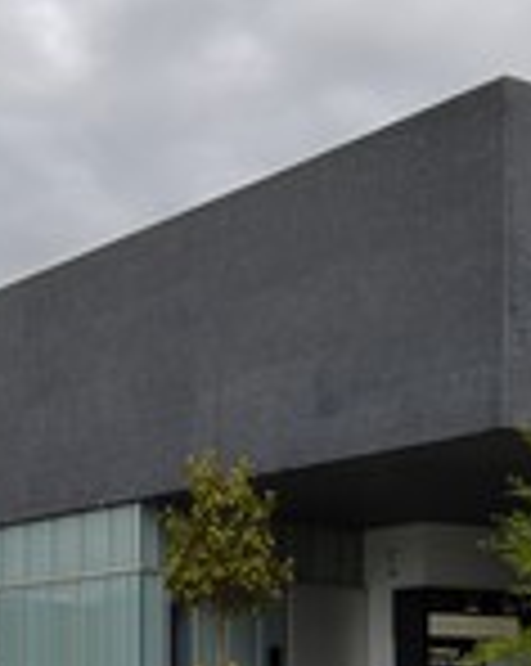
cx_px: 234
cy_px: 608
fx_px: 1102
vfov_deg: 31.9
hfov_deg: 27.1
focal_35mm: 56
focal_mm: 14
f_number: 13
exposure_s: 1/80
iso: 100
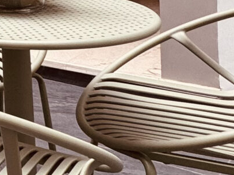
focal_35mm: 88
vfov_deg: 15.6
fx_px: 595
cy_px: -81
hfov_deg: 15.2
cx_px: -298
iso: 100
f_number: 2.2
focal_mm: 2.22
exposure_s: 1/99
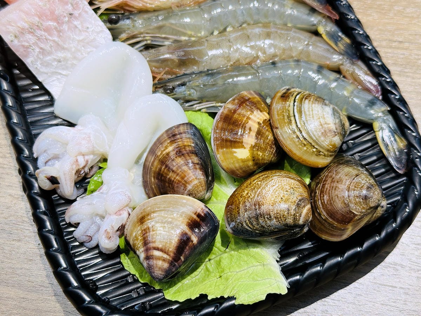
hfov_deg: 39.7
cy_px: 158
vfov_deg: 30.3
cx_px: 210
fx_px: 584
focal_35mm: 48
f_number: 1.78
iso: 80
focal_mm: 6.86
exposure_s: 1/63
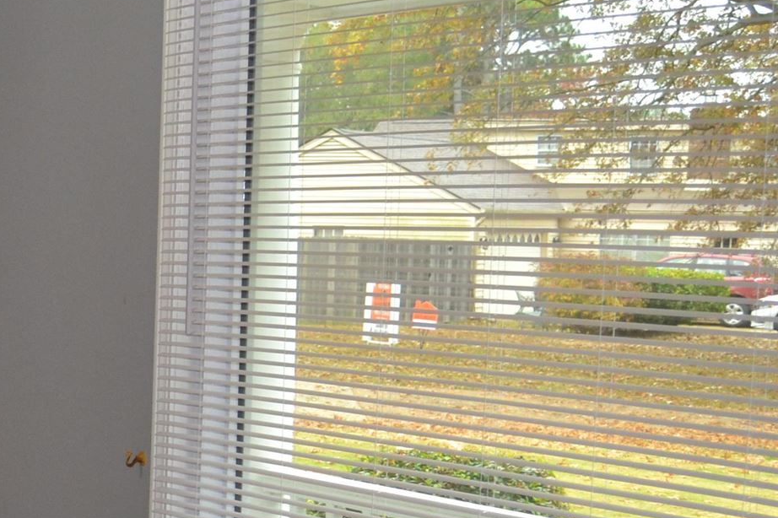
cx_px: -262
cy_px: 473
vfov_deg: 15.0
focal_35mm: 90
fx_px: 1944
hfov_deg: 20.5
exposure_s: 1/60
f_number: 3.5
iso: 500
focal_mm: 18
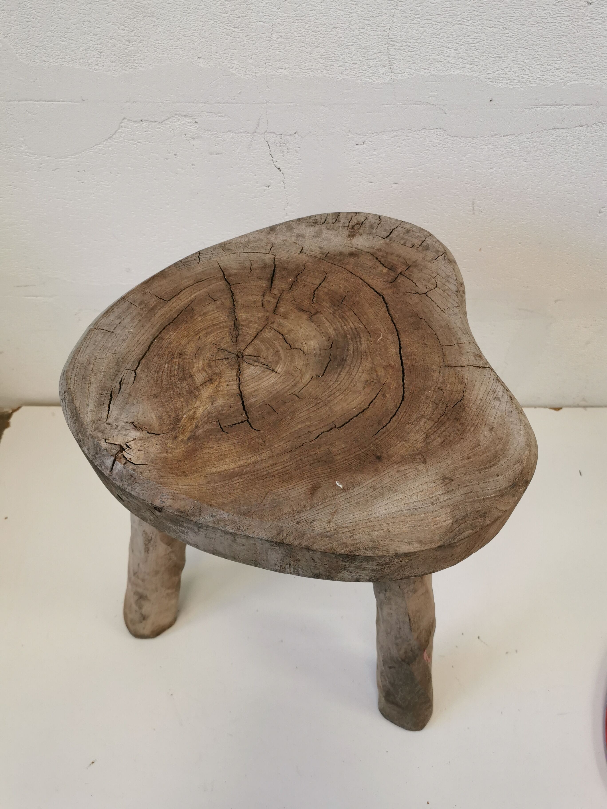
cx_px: 304
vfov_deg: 65.3
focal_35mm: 27
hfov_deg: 51.4
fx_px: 631
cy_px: 404
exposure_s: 1/100
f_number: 1.8
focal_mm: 5.58
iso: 160
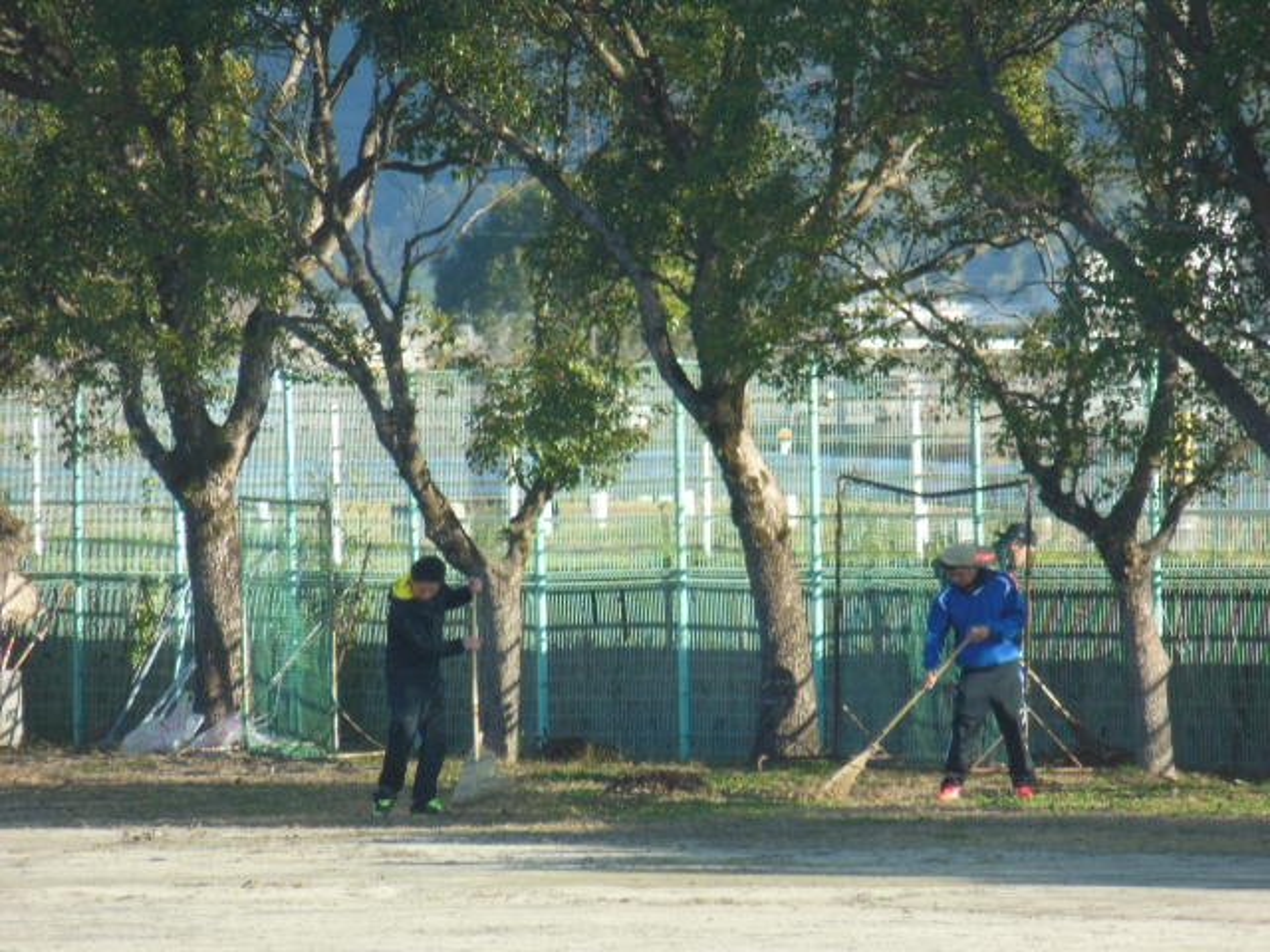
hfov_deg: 4.4
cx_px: 635
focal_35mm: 454
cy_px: 476
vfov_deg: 3.3
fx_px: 16656
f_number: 5.9
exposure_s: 1/250
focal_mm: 81
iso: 200
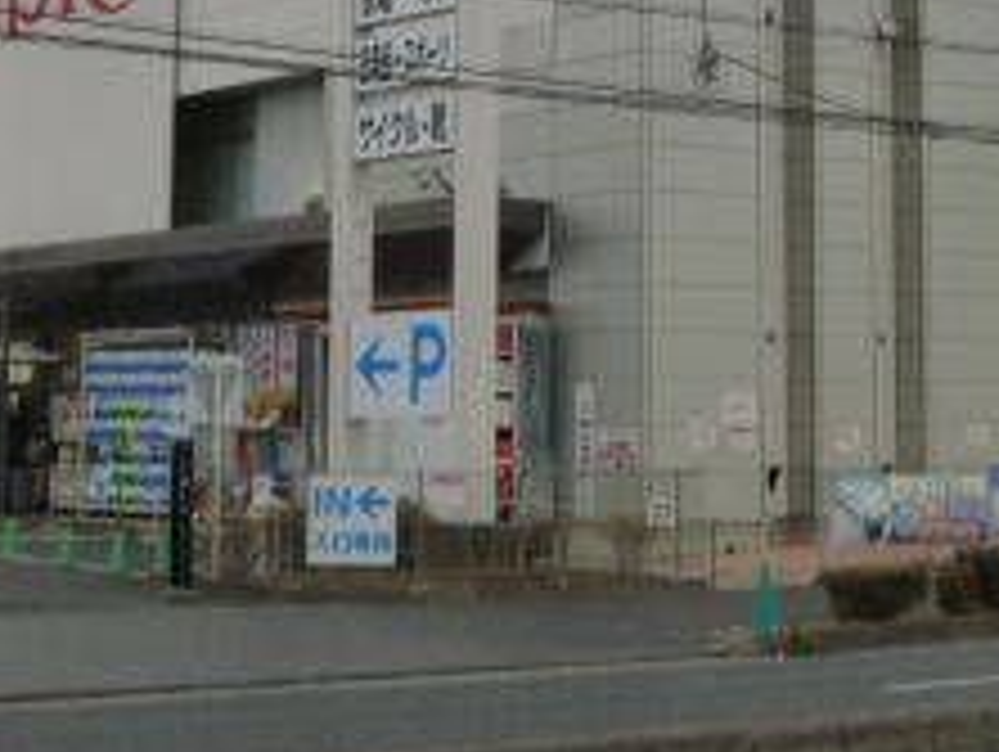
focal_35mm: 95
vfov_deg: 15.3
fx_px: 2745
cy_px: 14
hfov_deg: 20.4
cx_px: 824
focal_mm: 5.9
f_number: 3.2
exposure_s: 1/80
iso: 125
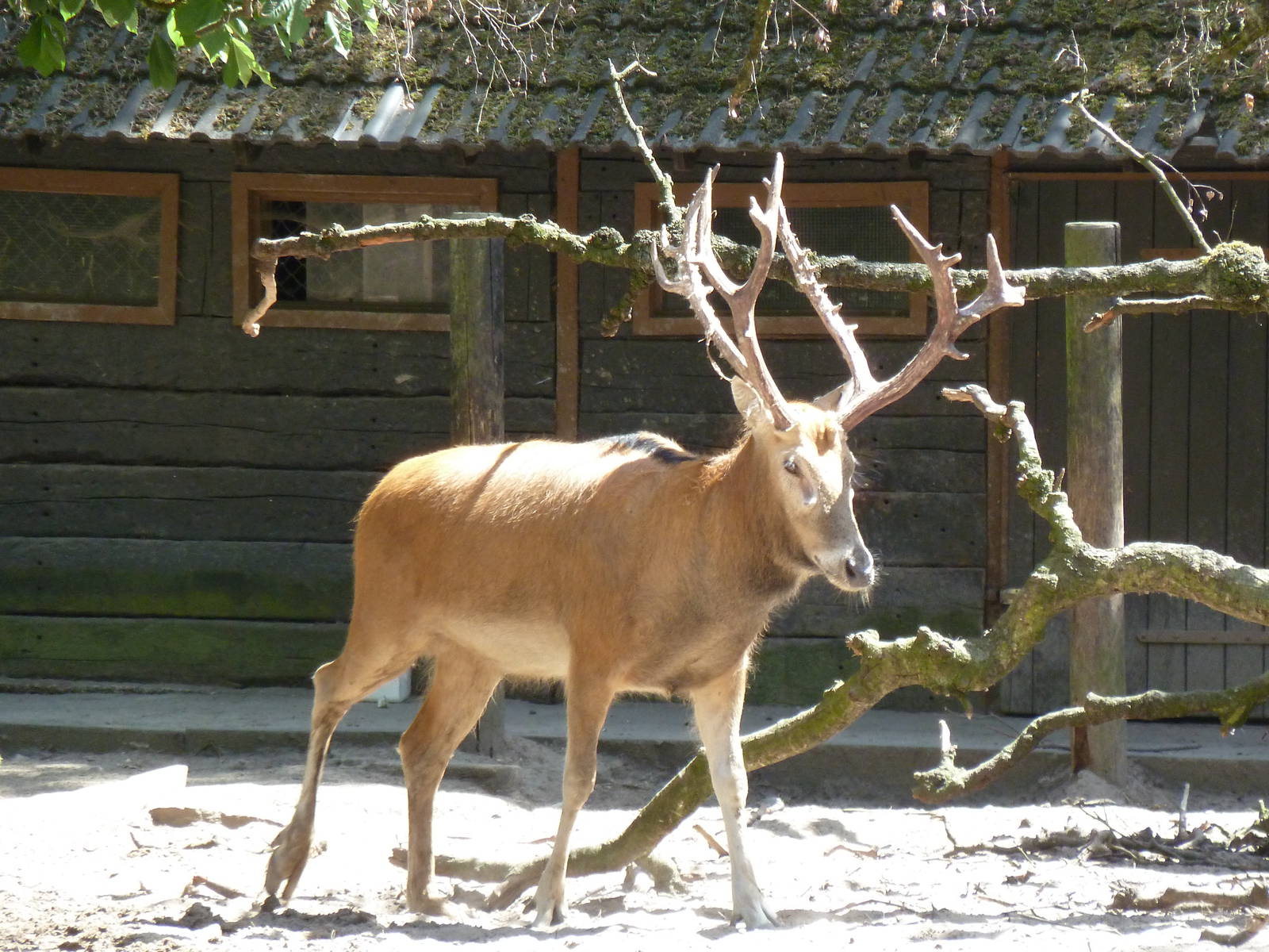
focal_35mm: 330
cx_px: 634
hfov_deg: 6.0
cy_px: 476
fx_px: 12098
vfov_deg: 4.5
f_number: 4.9
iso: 250
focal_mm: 49.2
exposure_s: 1/125
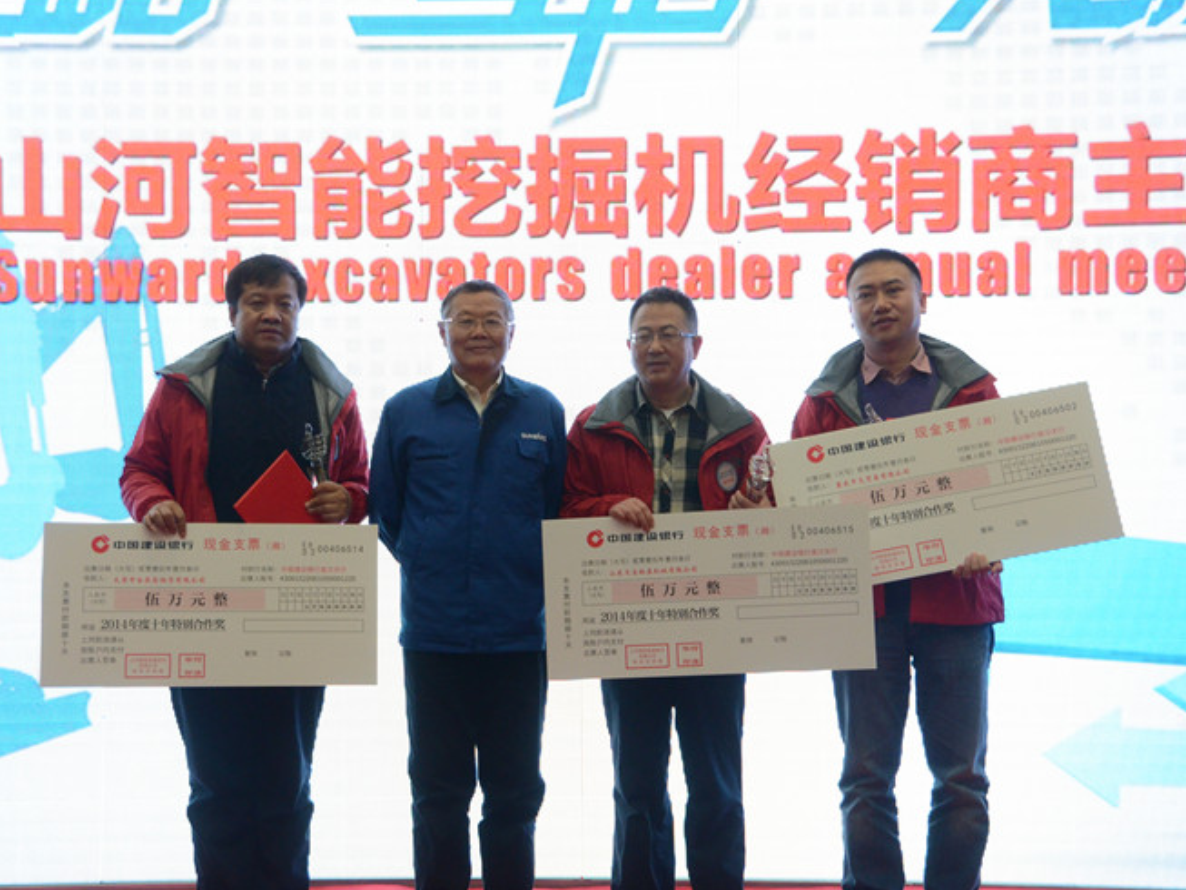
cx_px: 521
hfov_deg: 25.6
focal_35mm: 76
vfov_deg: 19.4
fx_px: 2604
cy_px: 443
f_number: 5.6
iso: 2000
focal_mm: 46
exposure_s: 1/125
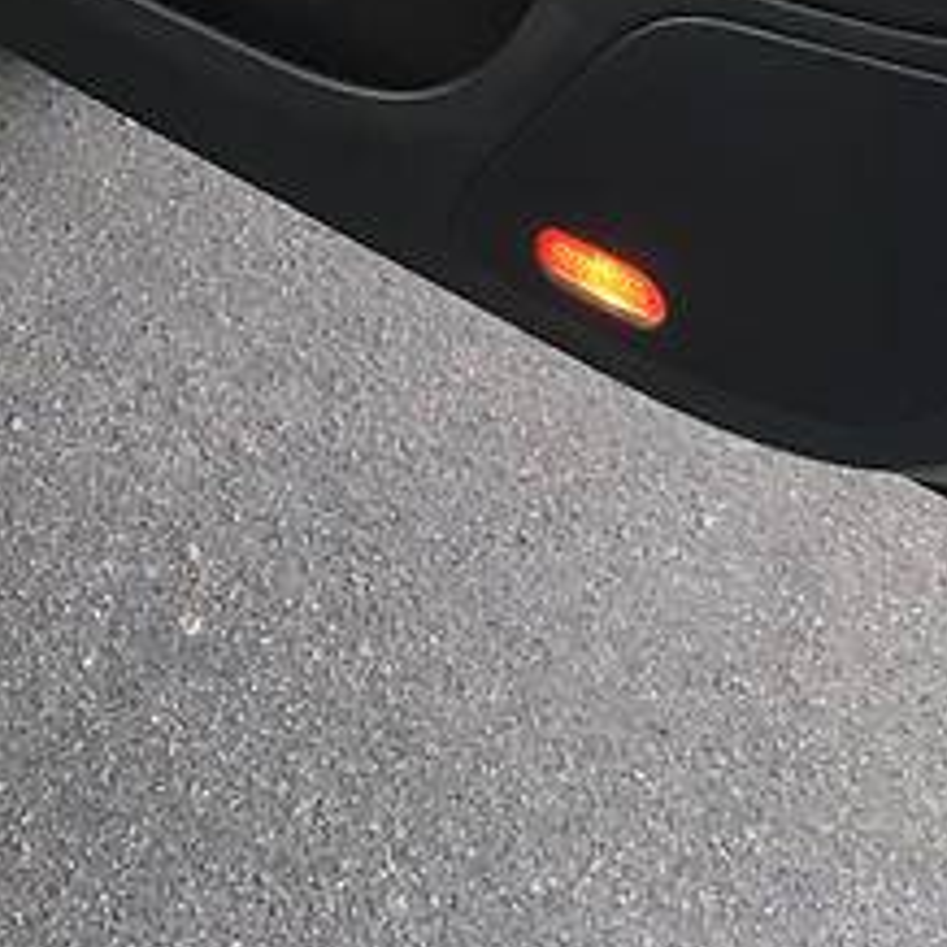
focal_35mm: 94
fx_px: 2909
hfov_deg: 18.3
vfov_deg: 17.3
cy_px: -291
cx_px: 135
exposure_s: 1/33
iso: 50
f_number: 2.2
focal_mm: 4.2
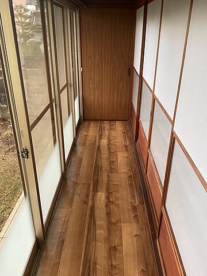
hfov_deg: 48.2
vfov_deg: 61.7
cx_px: 104
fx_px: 231
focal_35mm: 29
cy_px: 138
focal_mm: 3
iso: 40
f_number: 1.8
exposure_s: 1/60
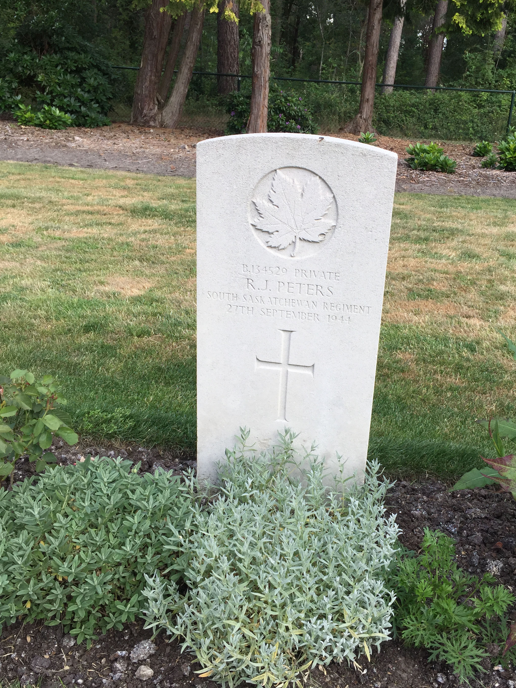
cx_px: 293
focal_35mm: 34
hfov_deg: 41.7
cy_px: 366
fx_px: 676
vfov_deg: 53.9
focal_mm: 4.15
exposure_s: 1/476
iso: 32
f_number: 2.2
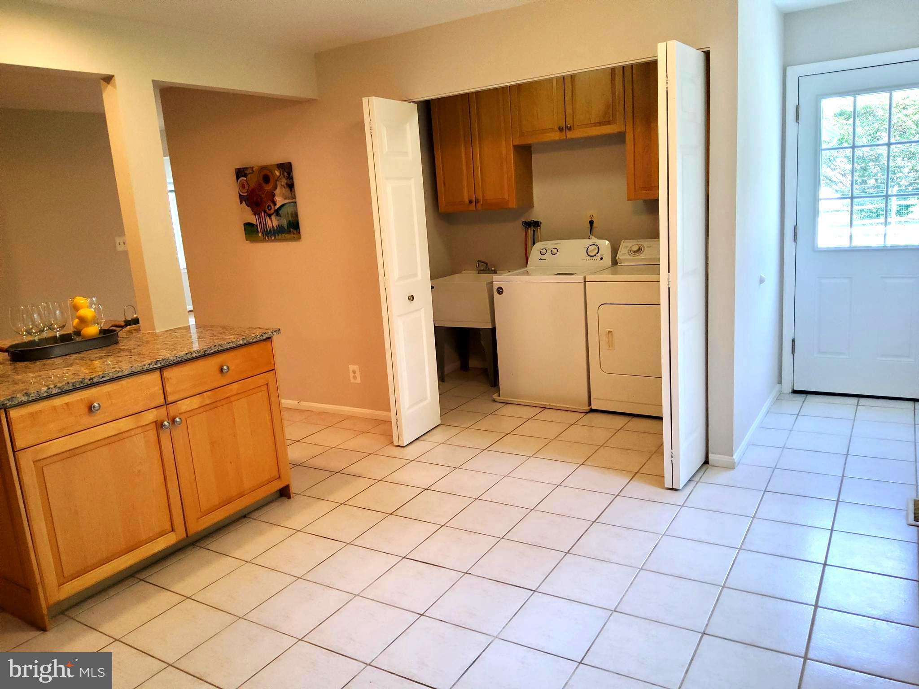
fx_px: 690
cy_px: 344
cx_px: 460
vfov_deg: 53.1
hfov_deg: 67.3
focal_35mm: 26
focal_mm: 3.08
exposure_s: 1/120
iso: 250
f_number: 2
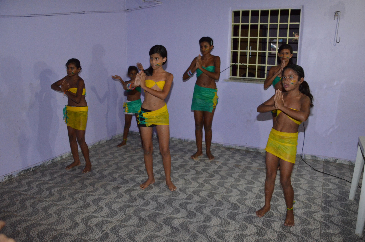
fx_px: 273
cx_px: 182
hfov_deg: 67.5
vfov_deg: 47.7
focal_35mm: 27
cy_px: 121
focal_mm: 18
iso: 3200
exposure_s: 1/60
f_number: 4
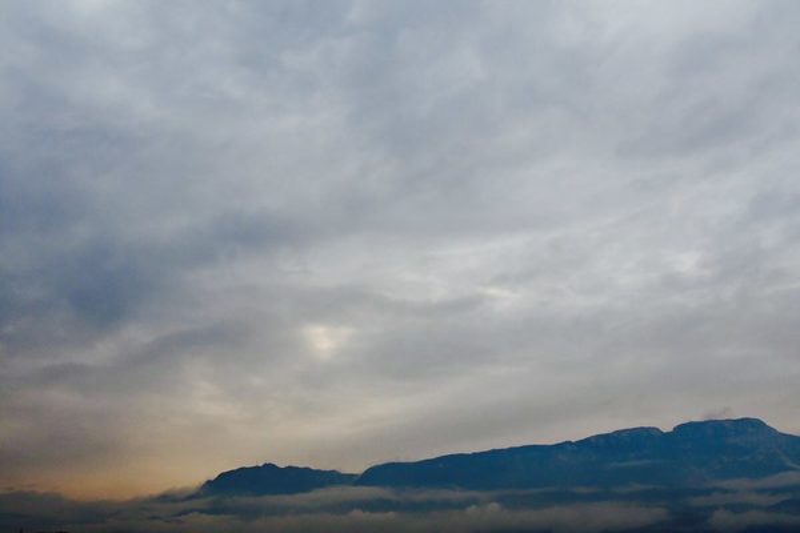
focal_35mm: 30
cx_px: 400
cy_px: 266
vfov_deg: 43.6
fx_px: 667
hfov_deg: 61.9
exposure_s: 1/160
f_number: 14
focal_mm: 20
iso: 400
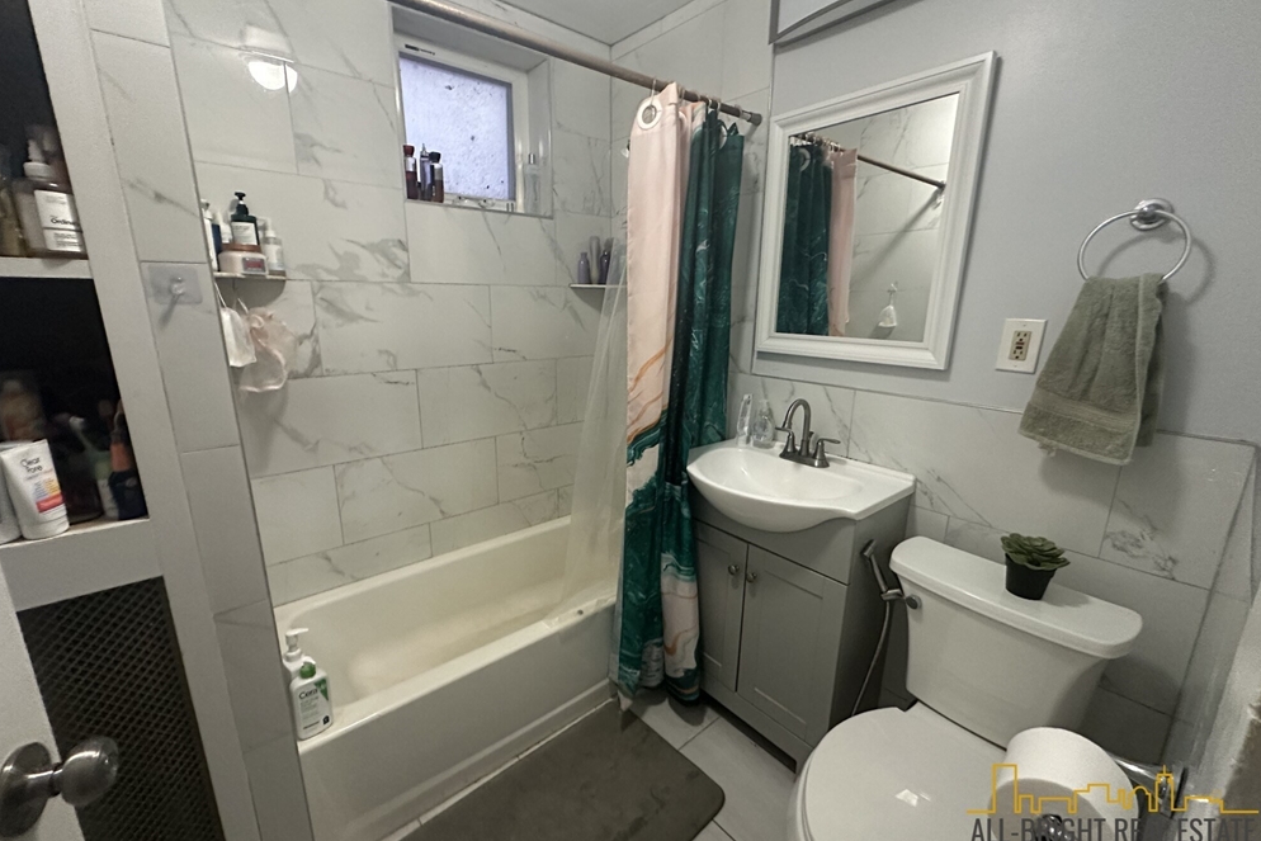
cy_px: 426
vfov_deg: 77.3
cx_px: 625
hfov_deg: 100.4
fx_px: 525
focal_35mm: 15
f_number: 2.2
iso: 500
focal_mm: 2.22
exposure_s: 1/60
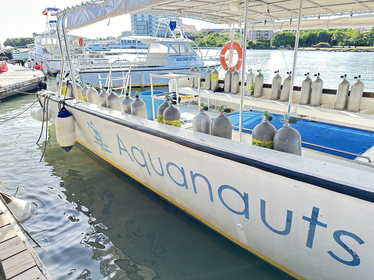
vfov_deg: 56.8
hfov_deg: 71.6
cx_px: 187
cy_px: 140
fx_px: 259
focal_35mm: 24
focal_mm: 6.86
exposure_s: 1/442
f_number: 1.78
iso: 80
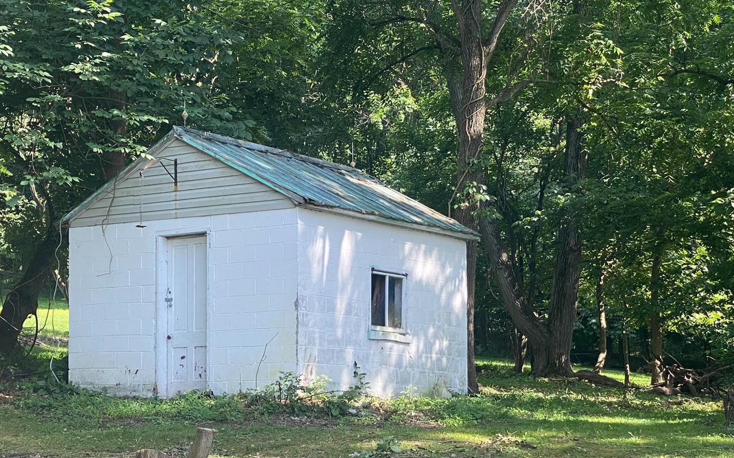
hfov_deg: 24.6
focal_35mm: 84
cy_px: 324
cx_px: 274
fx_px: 1680
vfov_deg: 15.5
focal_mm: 6
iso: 20
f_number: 2
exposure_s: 1/191
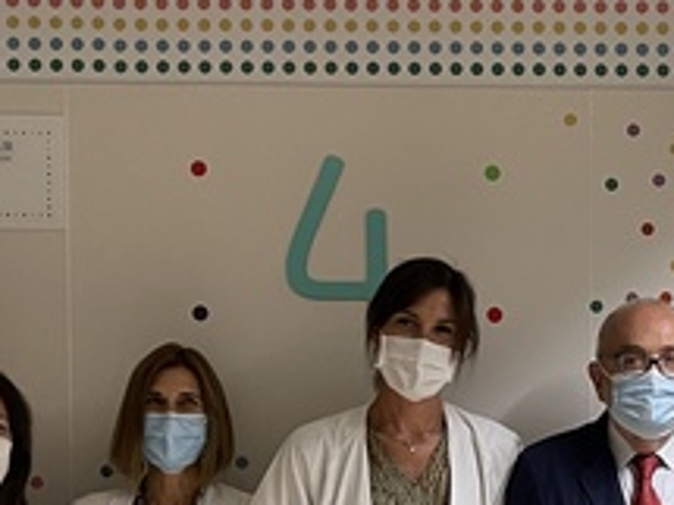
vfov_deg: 16.6
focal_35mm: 87
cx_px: 671
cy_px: 496
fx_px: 1693
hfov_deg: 21.7
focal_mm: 5.1
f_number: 1.6
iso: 250
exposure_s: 1/50
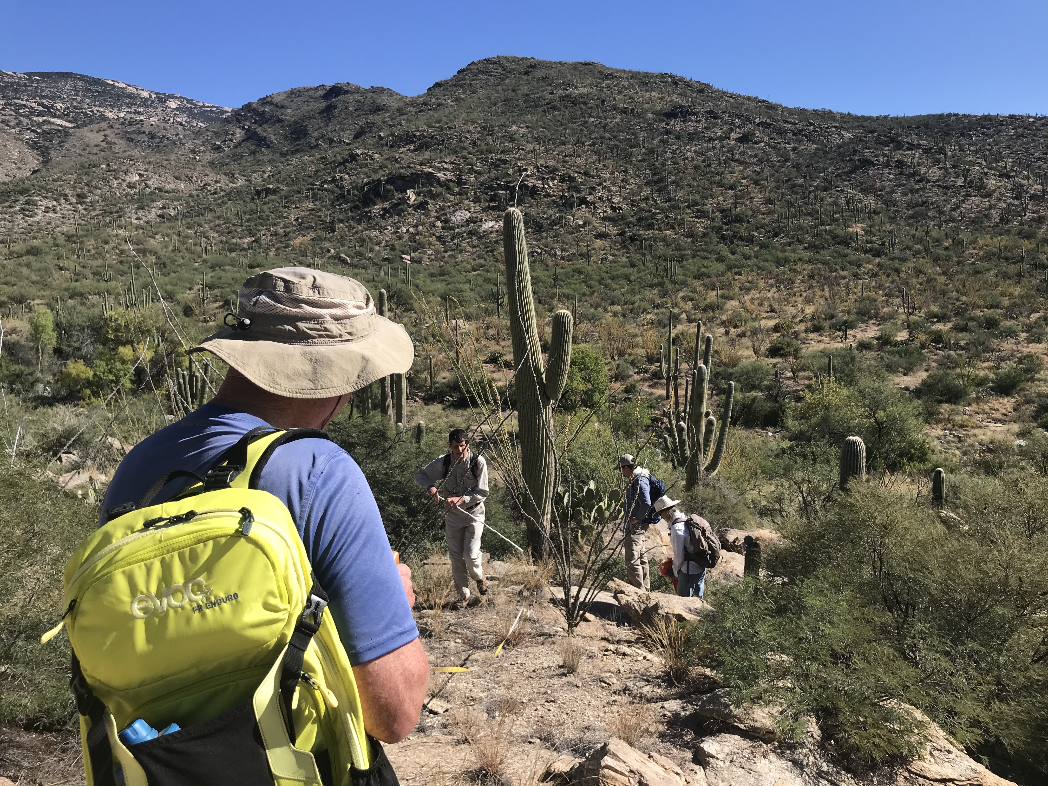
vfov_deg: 49.7
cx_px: 524
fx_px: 848
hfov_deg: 63.4
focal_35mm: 28
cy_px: 393
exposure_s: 1/1996
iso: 20
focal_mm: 3.99
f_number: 1.8
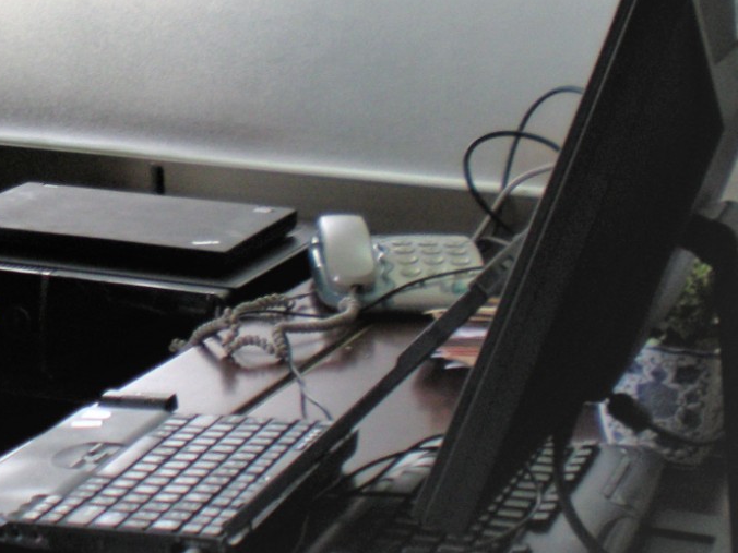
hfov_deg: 20.8
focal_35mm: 90
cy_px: 74
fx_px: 1919
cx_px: -66
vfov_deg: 16.2
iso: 200
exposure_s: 1/29.2
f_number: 3.1
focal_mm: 6.3
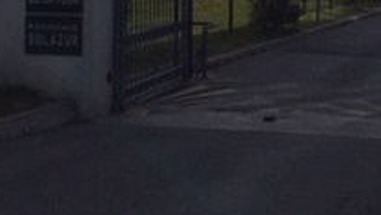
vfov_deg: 13.9
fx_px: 839
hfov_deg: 24.3
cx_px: 388
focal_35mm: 83
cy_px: -84
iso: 32
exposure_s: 1/4405
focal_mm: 4.15
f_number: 2.2
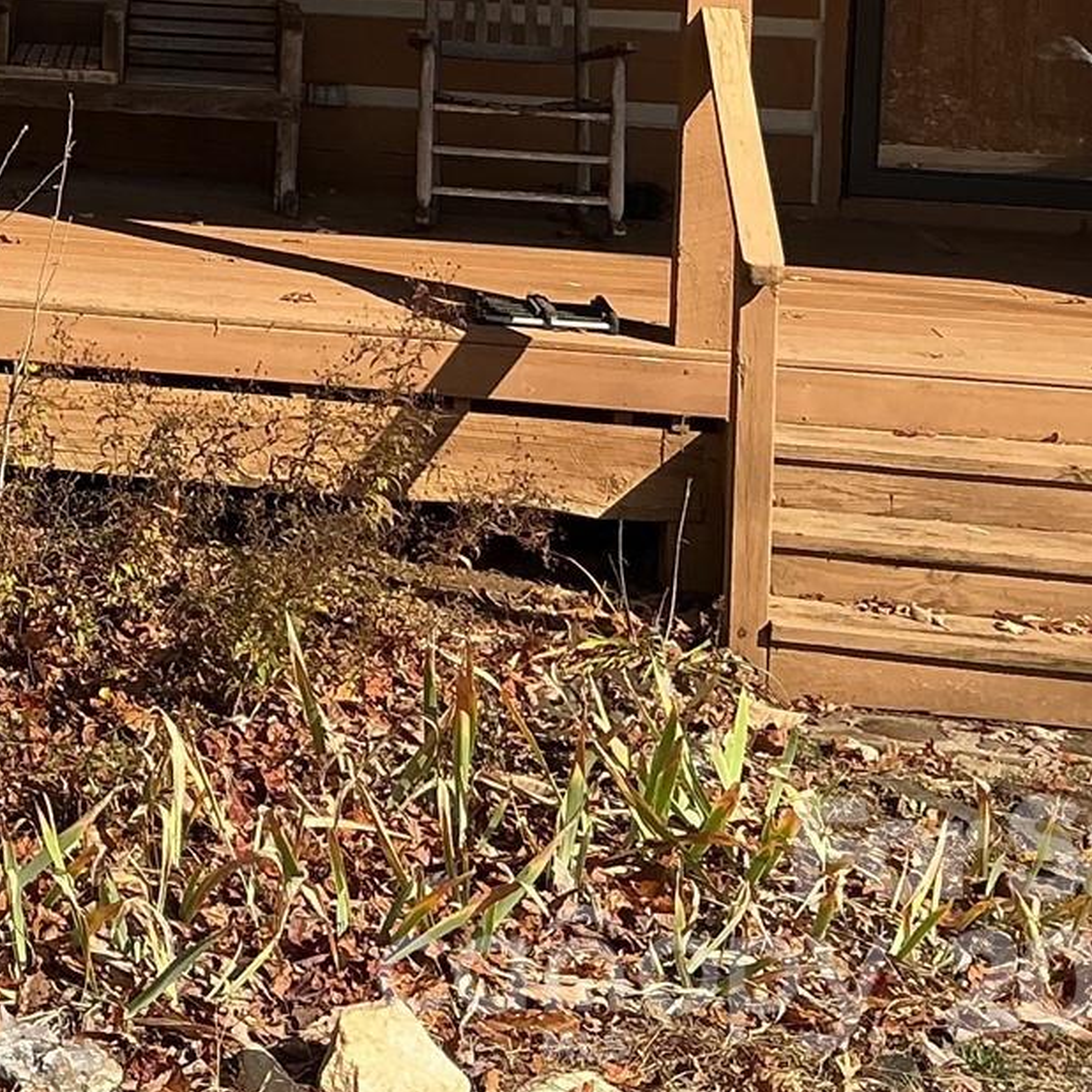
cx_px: -433
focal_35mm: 85
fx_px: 3034
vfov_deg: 19.2
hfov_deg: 18.6
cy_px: -228
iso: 25
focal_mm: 3
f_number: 1.8
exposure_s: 1/1311
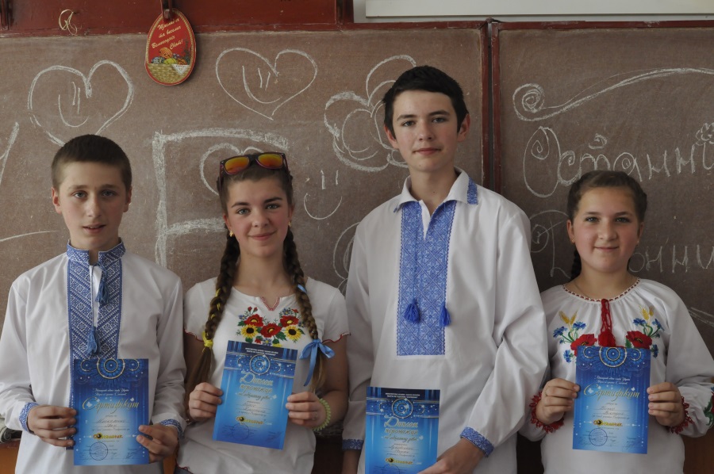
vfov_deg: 25.7
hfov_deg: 37.9
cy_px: 237
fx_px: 1040
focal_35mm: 52
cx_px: 357
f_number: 9
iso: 1600
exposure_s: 1/320
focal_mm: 35
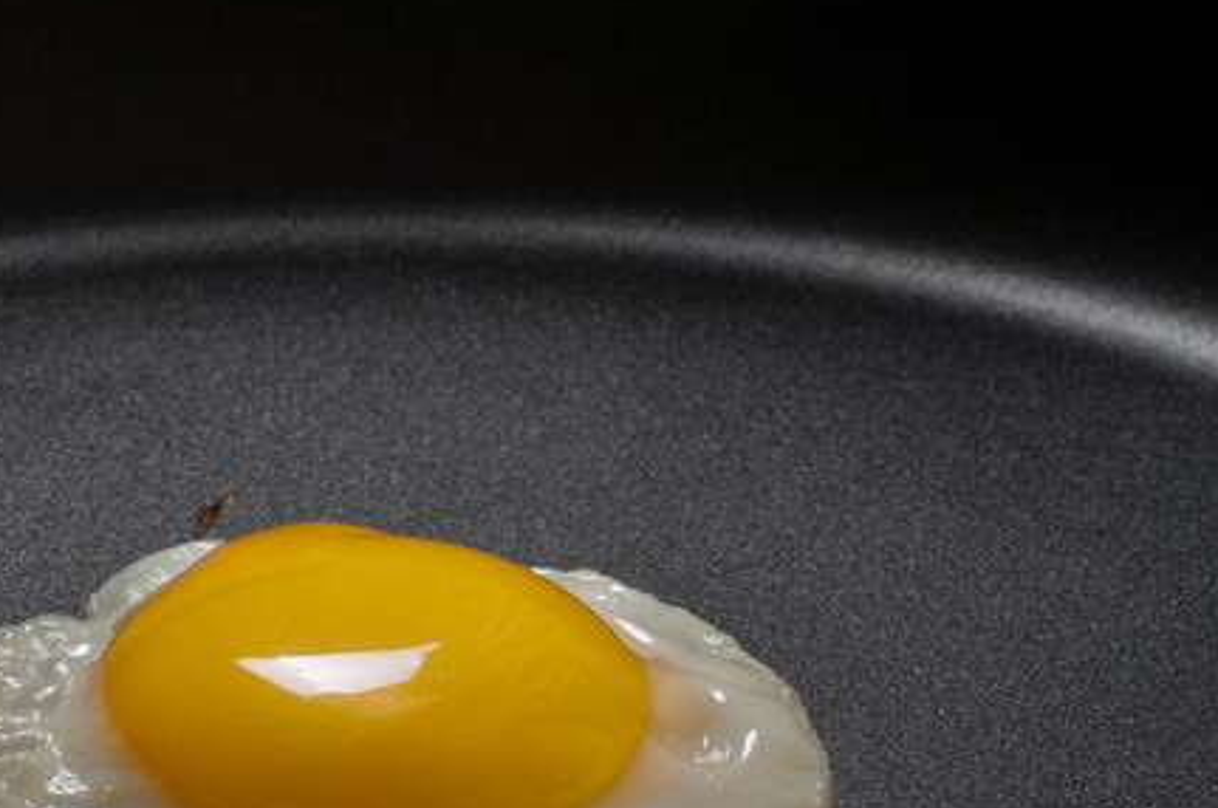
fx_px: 6013
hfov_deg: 11.4
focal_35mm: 178
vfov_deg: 7.7
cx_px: -157
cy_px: 603
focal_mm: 50
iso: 100
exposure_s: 1/200
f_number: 8
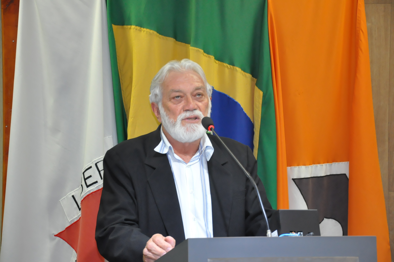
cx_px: 197
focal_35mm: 99
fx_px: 1082
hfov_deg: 20.6
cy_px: 131
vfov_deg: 13.8
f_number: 5.3
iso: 2000
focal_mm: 66
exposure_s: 1/80
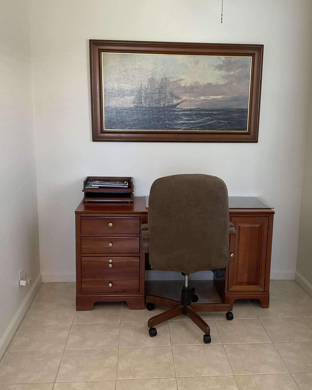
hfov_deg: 39.0
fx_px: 439
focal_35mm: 38
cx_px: 186
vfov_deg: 47.9
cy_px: 195
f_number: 1.8
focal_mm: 3
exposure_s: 1/60
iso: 100
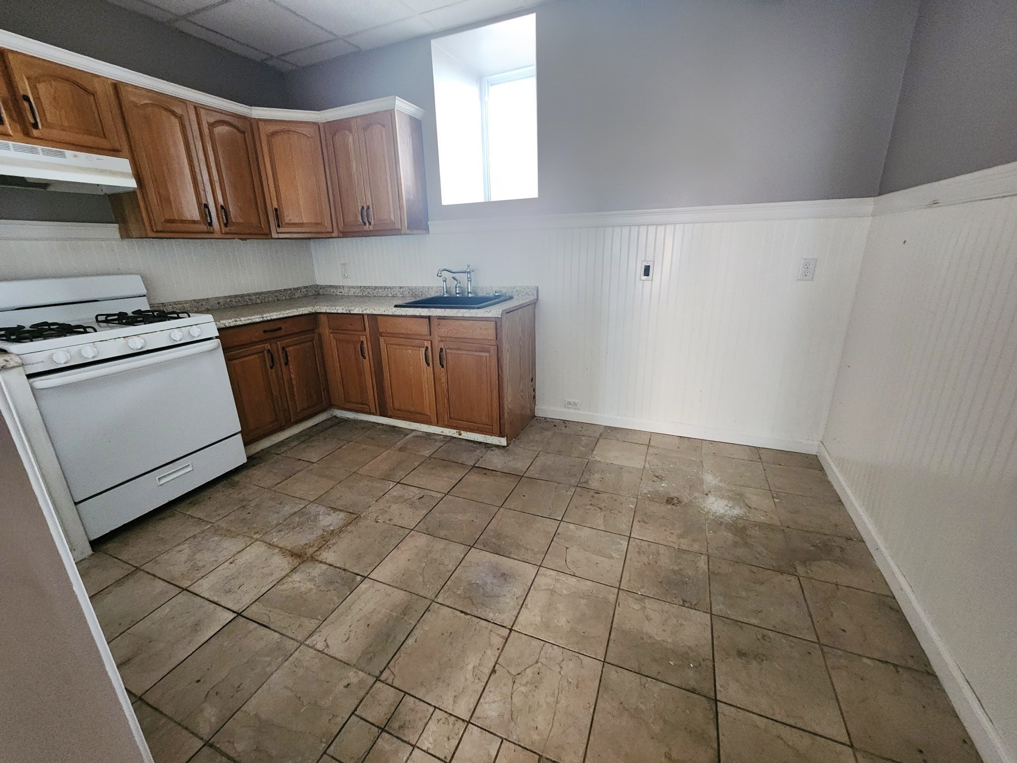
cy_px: 382
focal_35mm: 13
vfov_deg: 89.9
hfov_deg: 106.2
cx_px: 508
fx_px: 382
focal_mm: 2.2
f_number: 2.2
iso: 500
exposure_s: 1/30
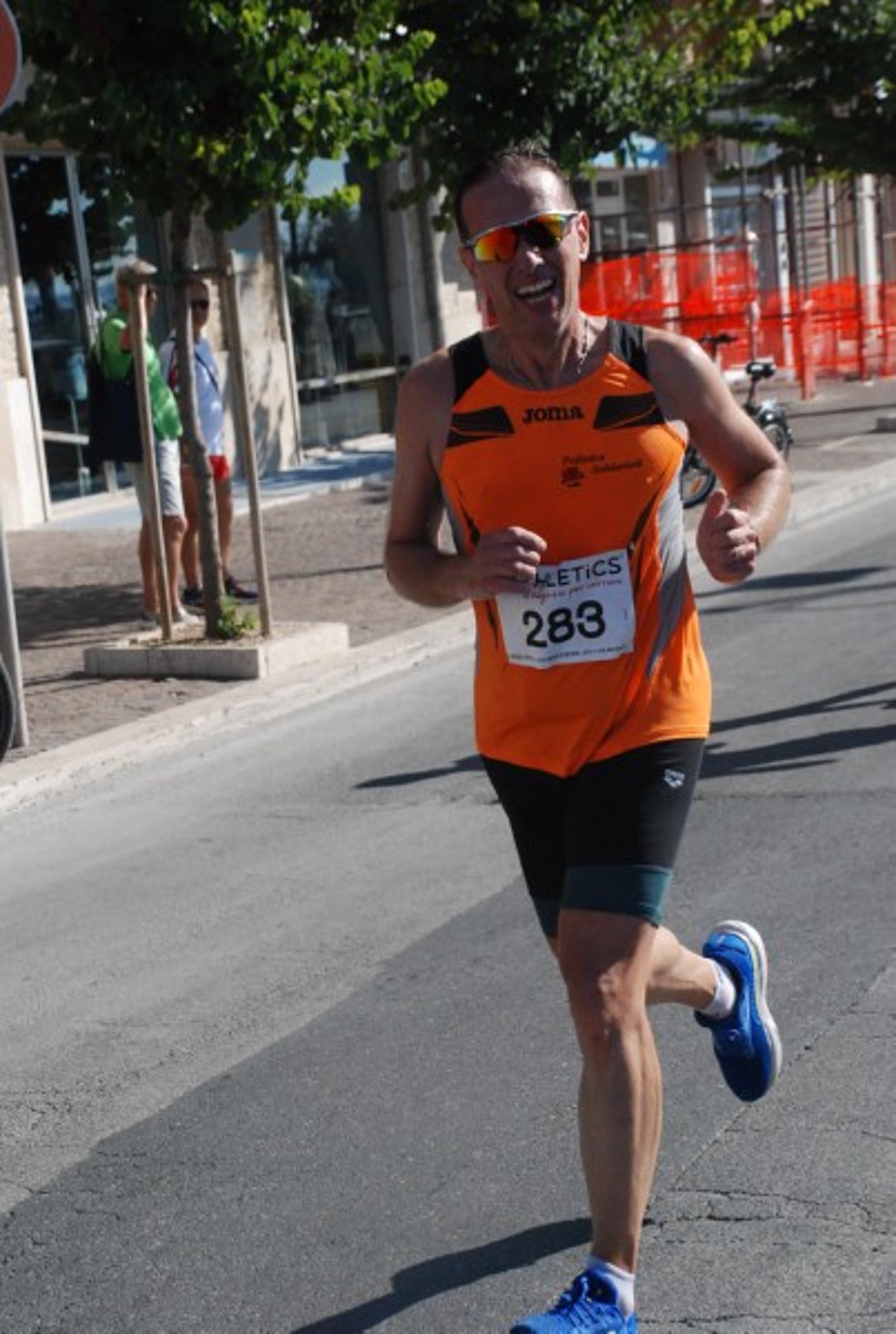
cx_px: 448
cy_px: 667
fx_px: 2897
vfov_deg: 25.9
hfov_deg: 17.6
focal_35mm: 78
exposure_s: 1/2000
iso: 1000
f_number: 7.1
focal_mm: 52
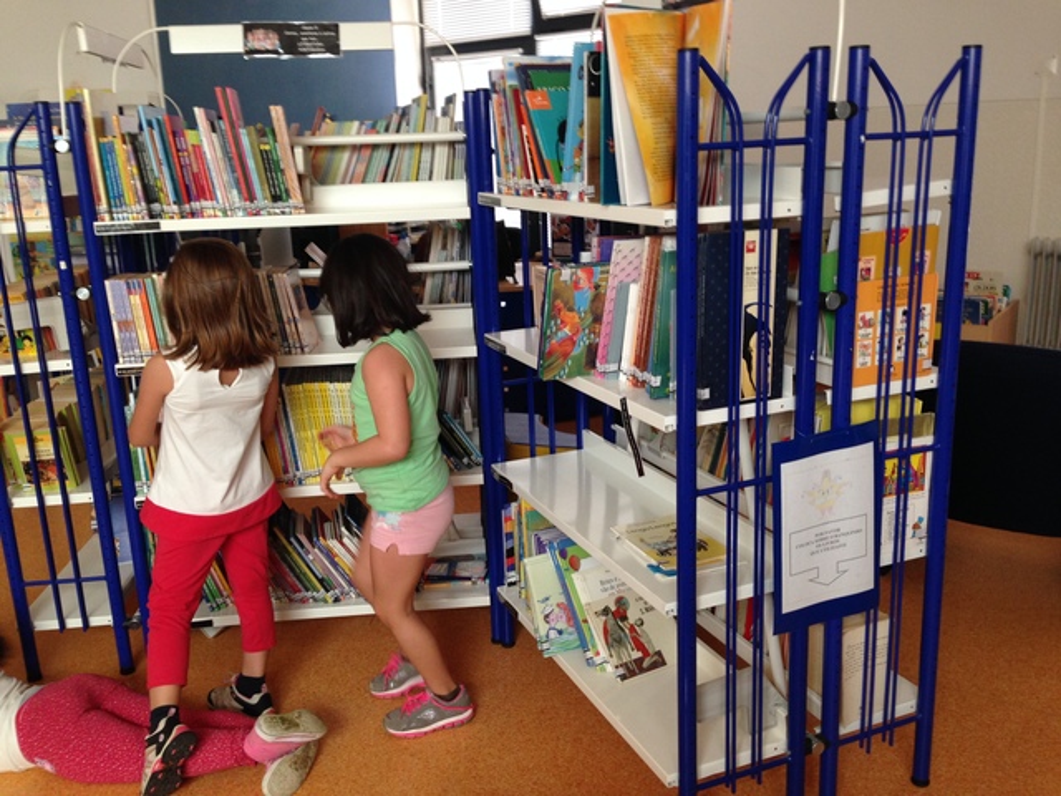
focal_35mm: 33
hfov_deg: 55.4
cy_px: 398
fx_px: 1011
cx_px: 530
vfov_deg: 42.9
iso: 100
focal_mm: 4.12
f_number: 2.4
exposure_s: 1/20
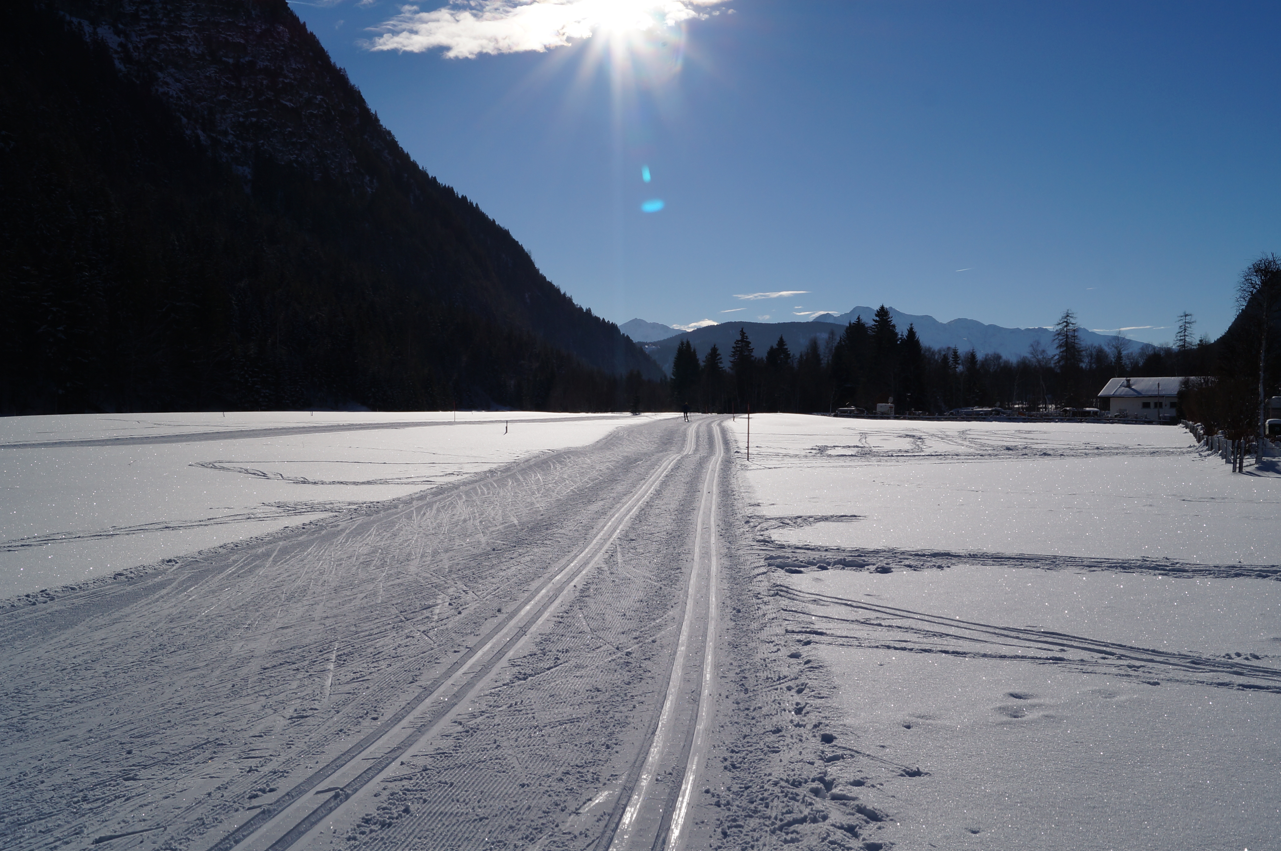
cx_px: 704
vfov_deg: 37.7
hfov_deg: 54.4
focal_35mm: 35
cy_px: 465
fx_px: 1244
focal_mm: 20
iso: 100
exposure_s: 1/640
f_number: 13
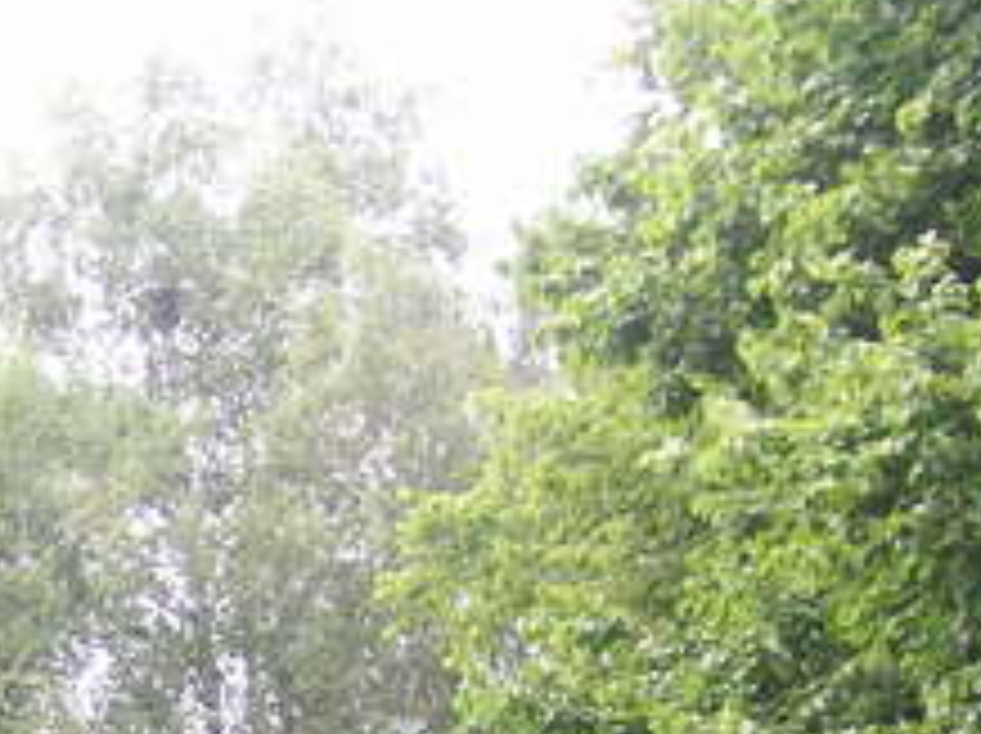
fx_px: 3850
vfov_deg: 10.7
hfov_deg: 13.9
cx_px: -324
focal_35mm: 136
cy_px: 923
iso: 50
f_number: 2.8
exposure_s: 1/90
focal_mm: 6.1
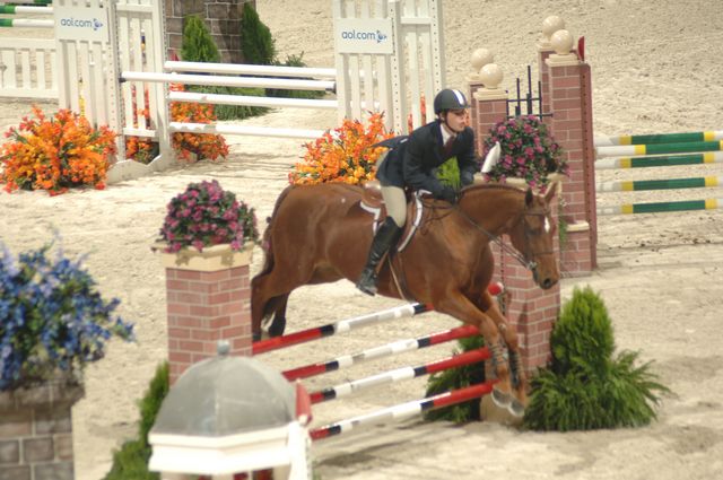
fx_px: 5716
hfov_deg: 7.2
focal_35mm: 285
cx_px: 362
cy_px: 240
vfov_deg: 4.8
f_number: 4.8
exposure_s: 1/250
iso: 250
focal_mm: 190
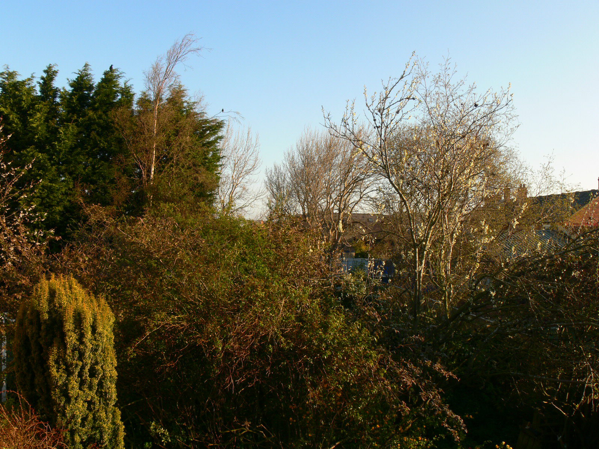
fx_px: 606
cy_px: 224
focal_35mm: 35
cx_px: 300
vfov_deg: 40.7
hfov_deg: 52.6
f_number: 5.6
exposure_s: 1/160
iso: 80
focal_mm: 7.4
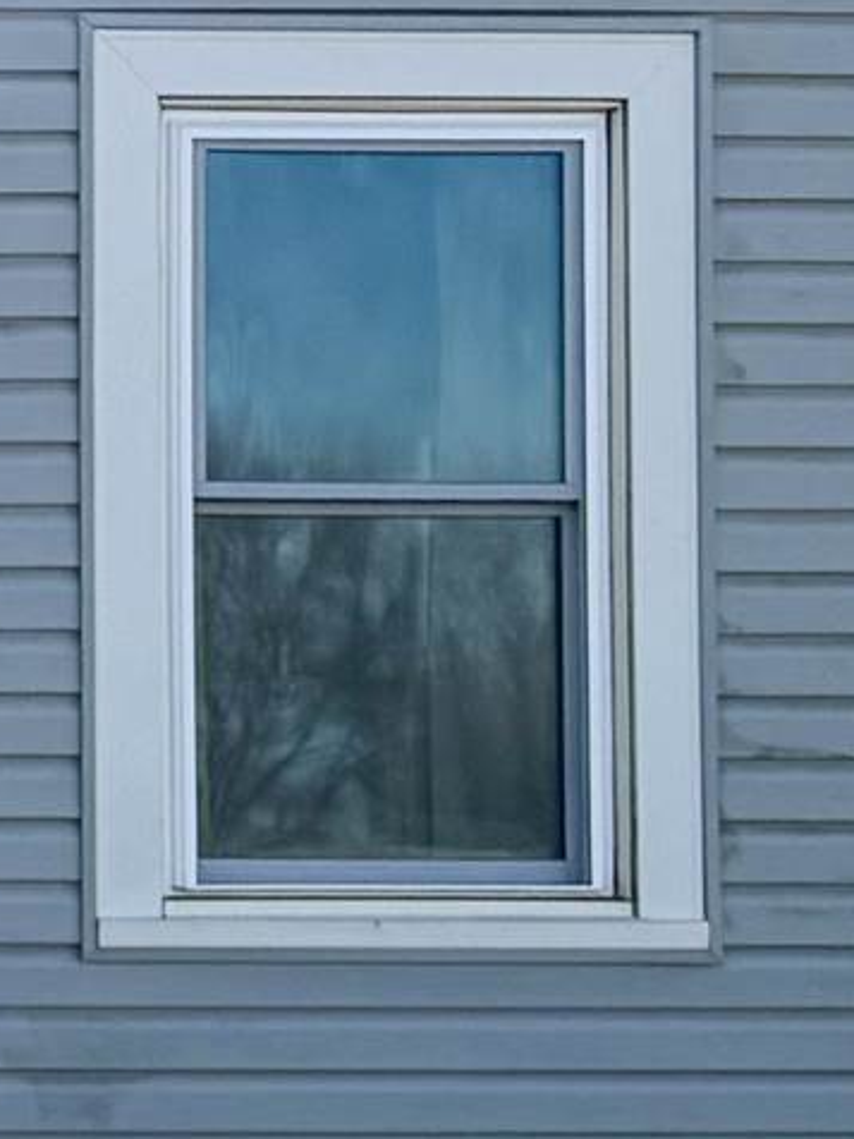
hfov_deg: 8.6
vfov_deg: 12.7
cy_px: 723
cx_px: -1263
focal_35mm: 155
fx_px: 5099
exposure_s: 1/4975
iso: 125
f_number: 1.78
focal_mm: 6.76
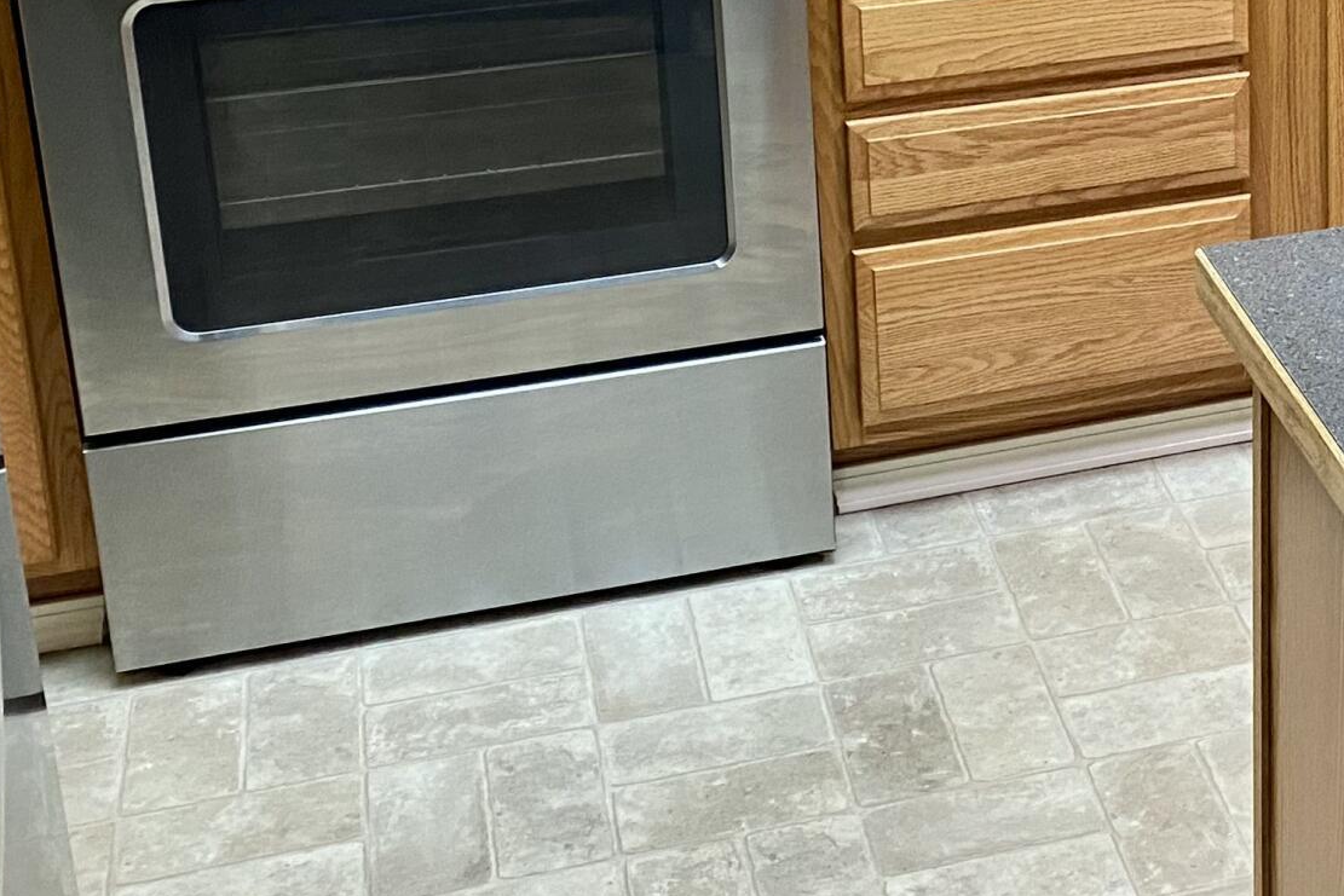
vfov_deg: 18.1
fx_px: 2725
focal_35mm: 73
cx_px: 1379
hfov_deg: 26.1
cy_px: -42
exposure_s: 1/60
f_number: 1.8
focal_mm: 4.25
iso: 160
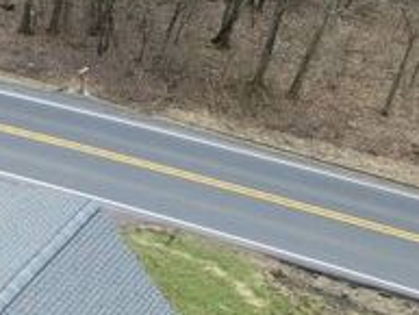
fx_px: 969
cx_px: -262
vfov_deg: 18.4
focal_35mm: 80
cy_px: 187
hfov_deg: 20.0
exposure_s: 1/158
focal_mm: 3.61
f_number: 2.8
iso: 100
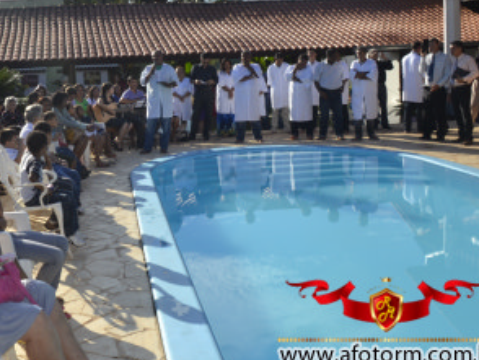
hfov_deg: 37.7
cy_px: 118
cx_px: 108
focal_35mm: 49
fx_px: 679
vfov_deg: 29.5
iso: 100
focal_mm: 20
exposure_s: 1/200
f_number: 11
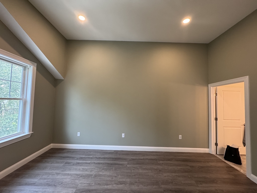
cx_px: 128
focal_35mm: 14
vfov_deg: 85.7
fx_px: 104
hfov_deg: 102.1
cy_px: 96
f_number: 2.2
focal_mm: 2.22
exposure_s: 1/120
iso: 320
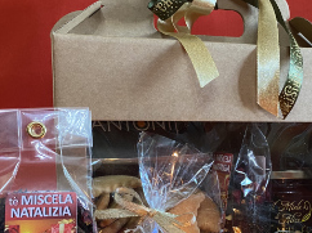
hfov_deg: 32.4
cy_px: 176
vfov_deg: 25.3
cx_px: 272
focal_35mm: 57
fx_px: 513
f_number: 1.8
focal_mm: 4.2
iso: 400
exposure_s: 1/50
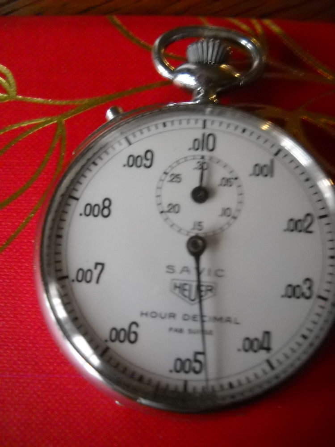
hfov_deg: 35.1
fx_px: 529
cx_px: 168
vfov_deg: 45.8
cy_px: 224
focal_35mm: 41
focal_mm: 6.72
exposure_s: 1/10
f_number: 3.1
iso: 800
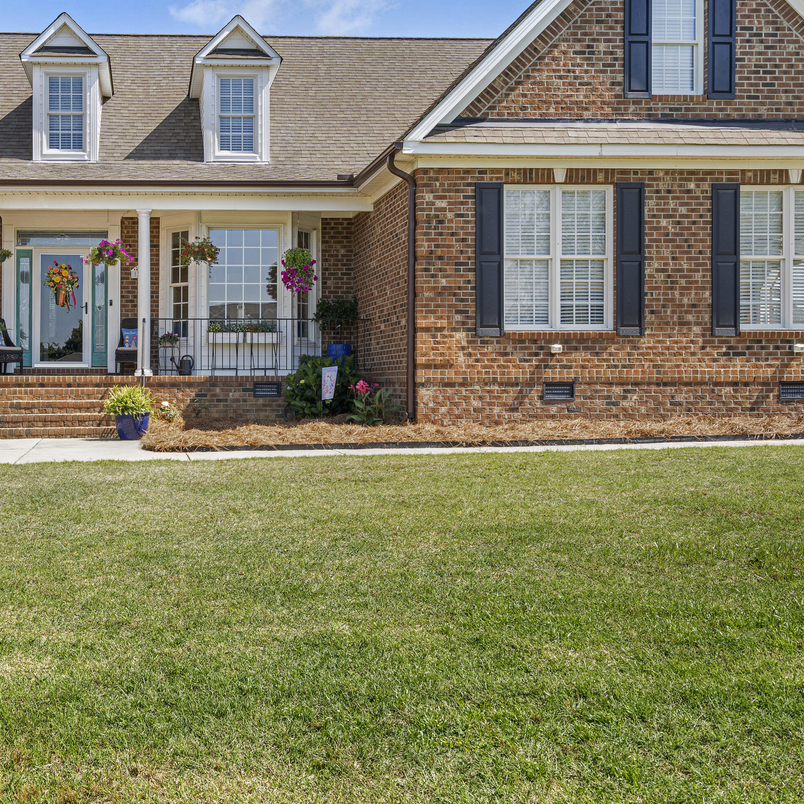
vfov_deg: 43.9
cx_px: 195
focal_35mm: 38
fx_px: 999
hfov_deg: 42.4
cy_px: 396
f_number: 10
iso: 100
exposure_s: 1/25
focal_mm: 29
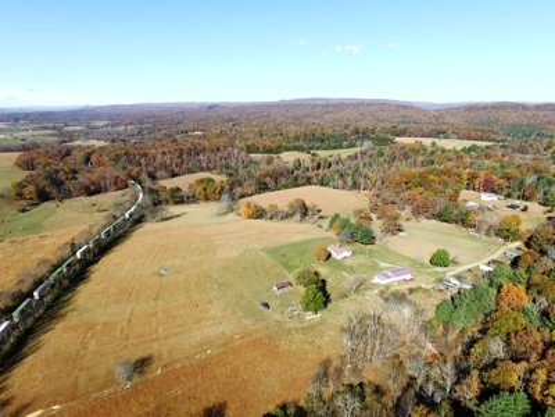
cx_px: 278
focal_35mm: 20
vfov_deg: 66.0
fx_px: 321
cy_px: 208
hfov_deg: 81.7
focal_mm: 3.61
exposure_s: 1/546
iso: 100
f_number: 2.8
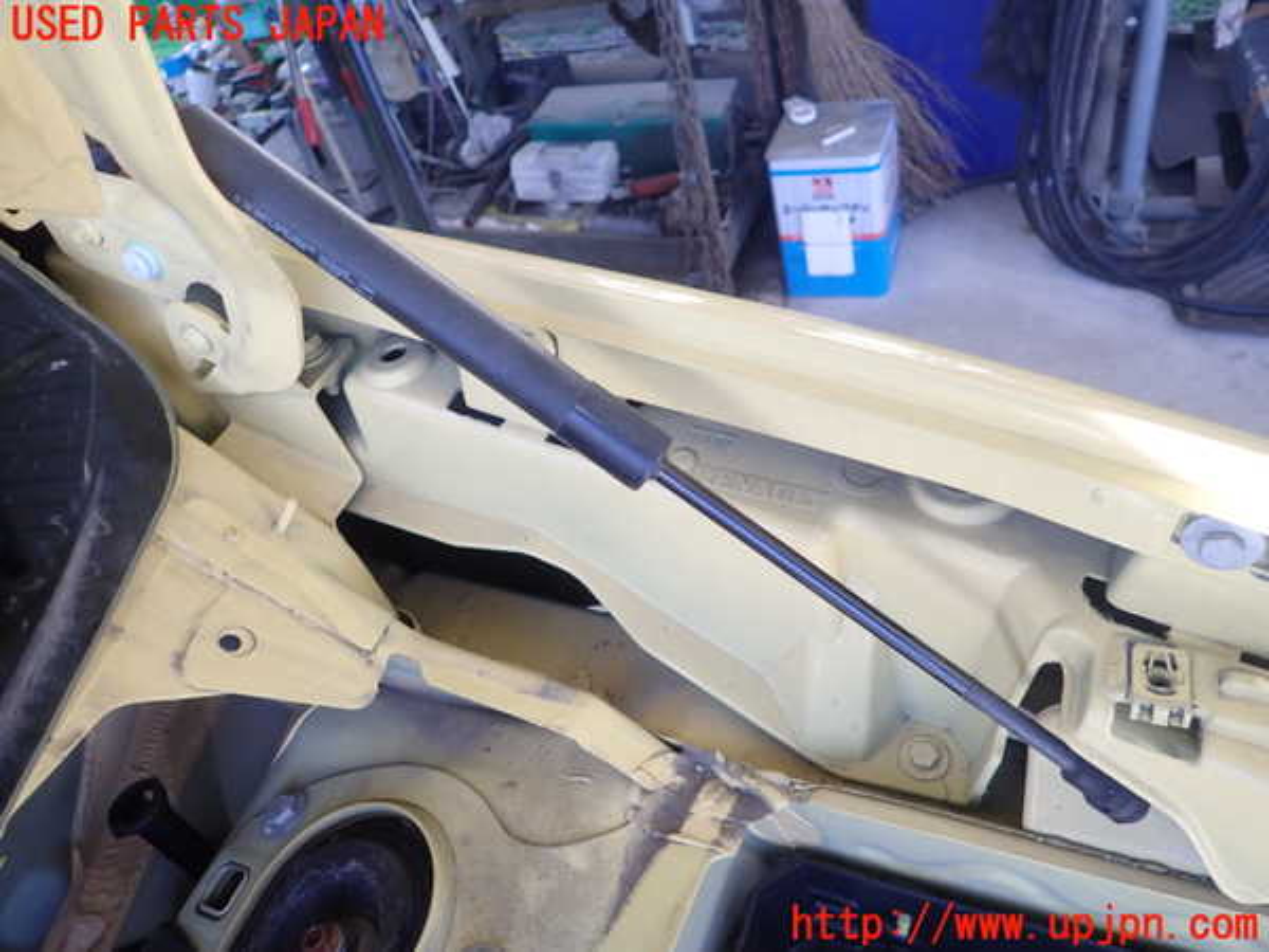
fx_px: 916
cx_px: 634
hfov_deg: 69.4
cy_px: 476
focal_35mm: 25
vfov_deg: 54.9
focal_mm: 4.5
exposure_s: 1/60
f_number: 2
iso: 200
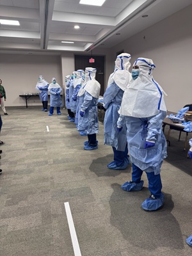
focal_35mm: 24
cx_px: 96
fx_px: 177
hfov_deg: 56.8
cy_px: 128
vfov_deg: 71.6
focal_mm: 6.76
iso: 125
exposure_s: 1/60
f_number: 1.78
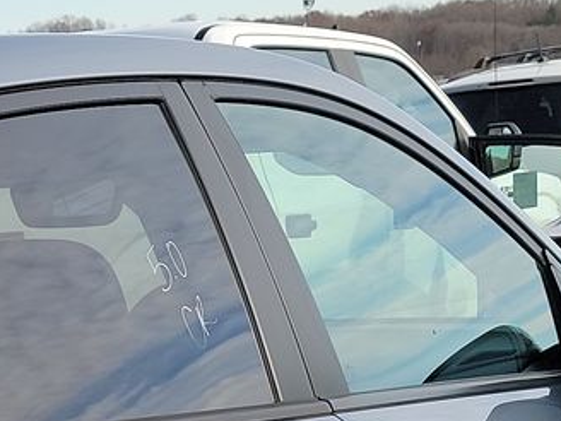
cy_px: 873
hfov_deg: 16.0
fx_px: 1896
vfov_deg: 11.3
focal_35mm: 117
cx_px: -154
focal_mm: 6.7
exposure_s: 1/378
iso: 50
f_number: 1.8
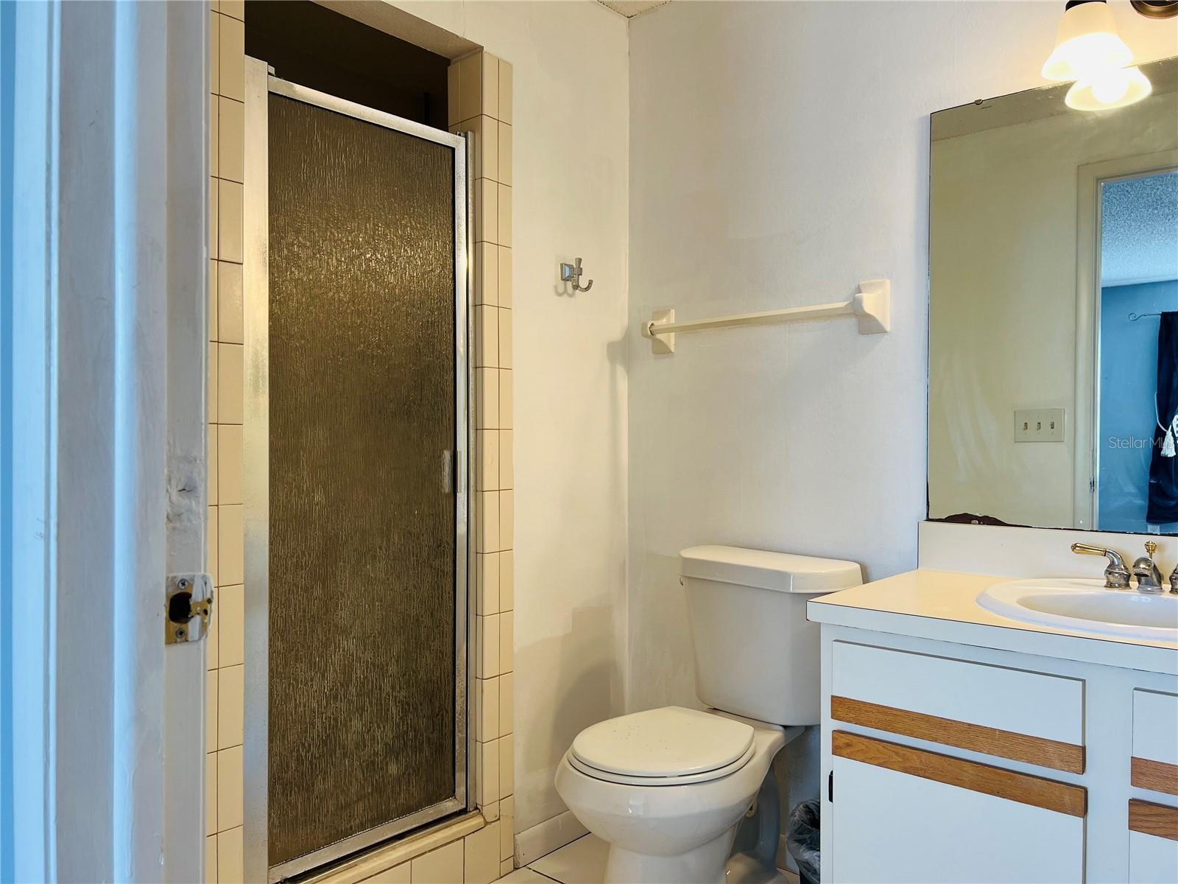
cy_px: 442
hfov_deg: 67.3
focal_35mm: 26
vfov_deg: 53.1
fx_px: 885
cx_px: 589
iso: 64
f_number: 1.5
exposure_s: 1/120
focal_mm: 5.7
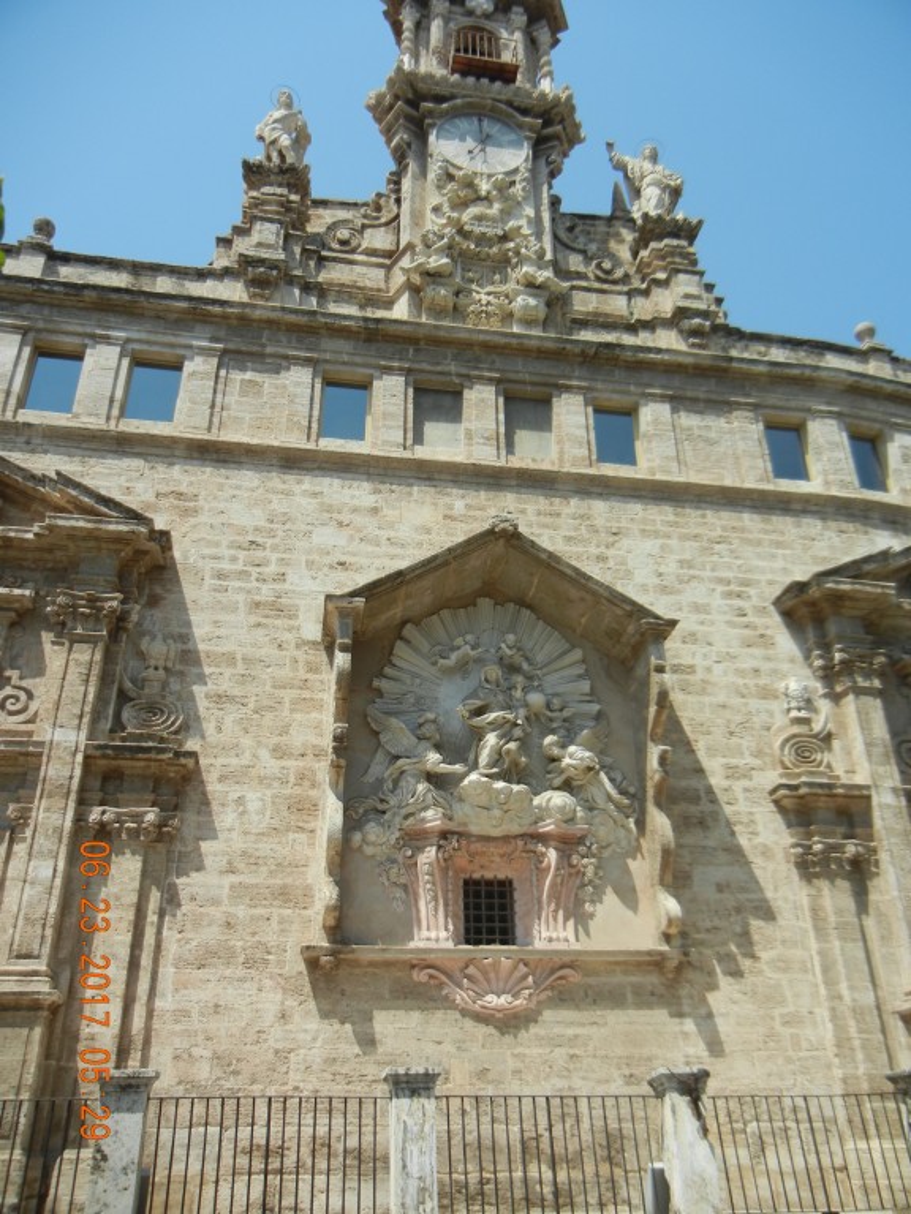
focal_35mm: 30
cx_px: 456
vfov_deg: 60.0
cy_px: 607
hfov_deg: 46.8
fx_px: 1053
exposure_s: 1/373
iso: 160
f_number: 7
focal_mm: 5.4
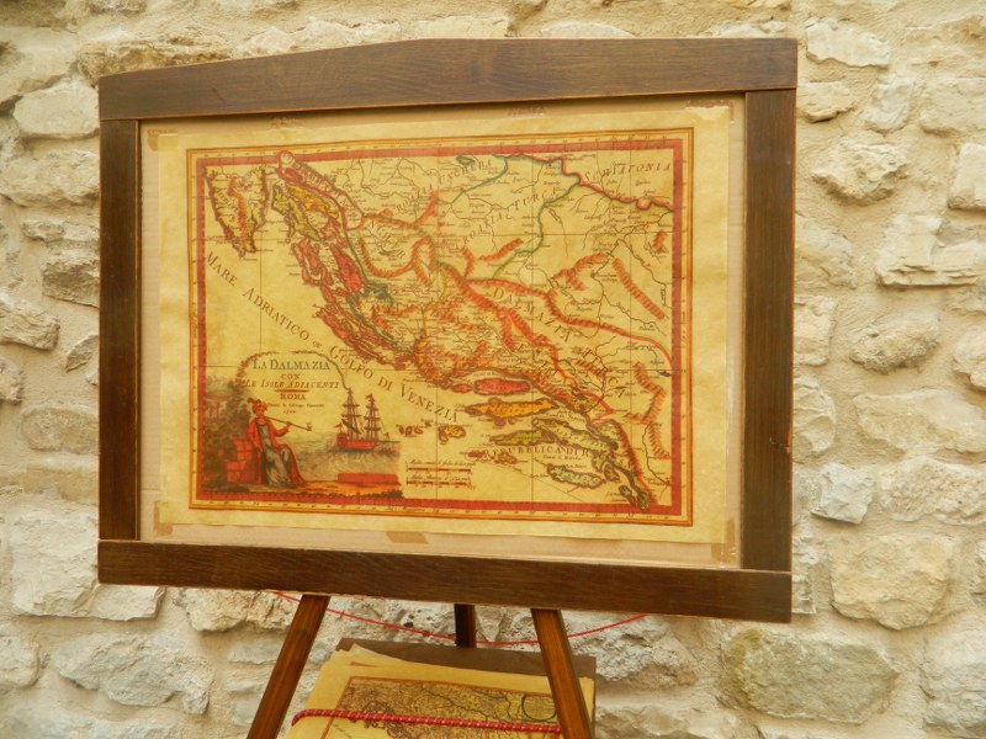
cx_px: 493
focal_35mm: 25
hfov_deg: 69.4
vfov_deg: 54.9
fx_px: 712
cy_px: 370
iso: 80
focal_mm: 4.5
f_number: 3.1
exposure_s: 1/125
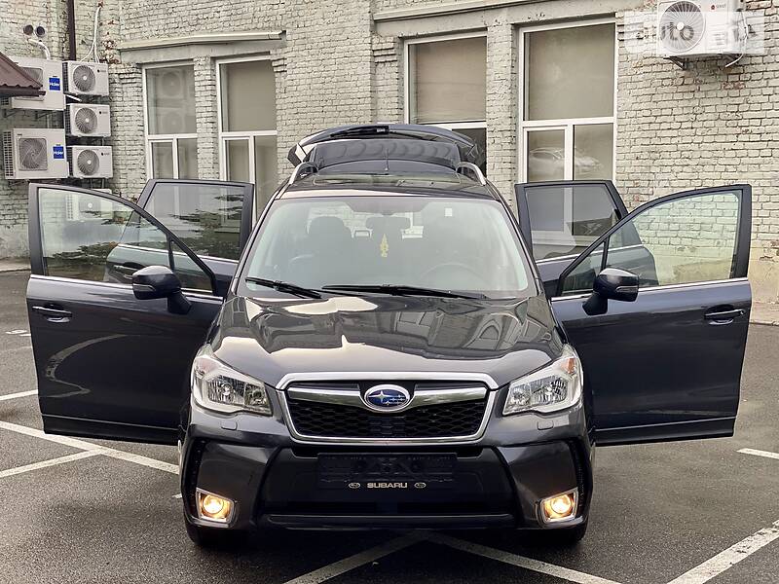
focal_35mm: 52
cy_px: 292
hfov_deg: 36.8
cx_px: 390
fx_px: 1170
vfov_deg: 28.0
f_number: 2
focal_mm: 6
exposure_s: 1/122
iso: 40
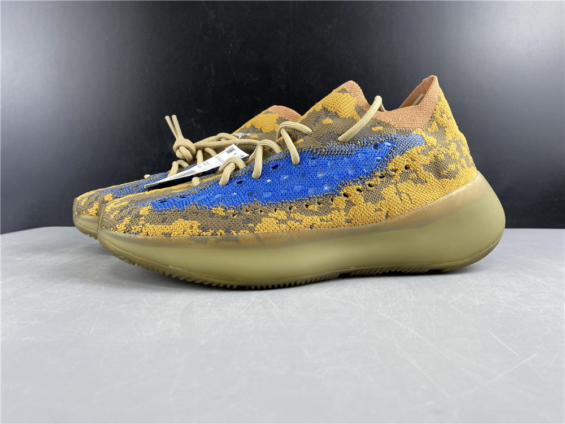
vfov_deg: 53.1
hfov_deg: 67.3
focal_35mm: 26
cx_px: 282
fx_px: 424
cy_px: 212
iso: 64
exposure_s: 1/100
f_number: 1.8
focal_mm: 4.25
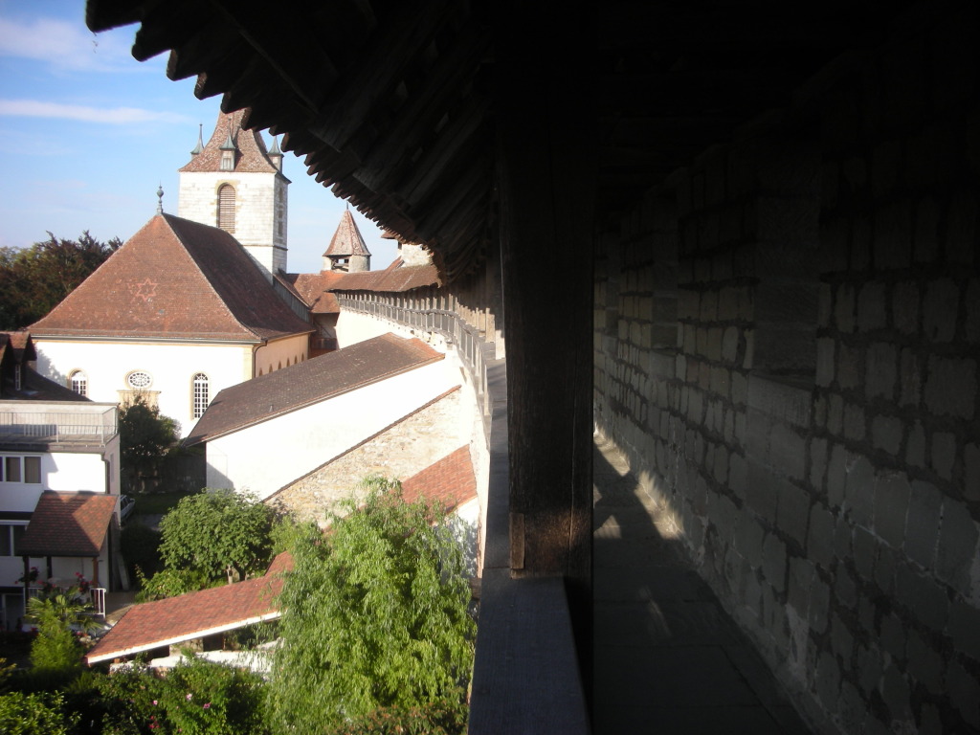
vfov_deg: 40.7
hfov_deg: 52.6
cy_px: 368
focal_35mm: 35
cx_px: 490
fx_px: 991
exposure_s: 1/360
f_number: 3
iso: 50
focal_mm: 5.8
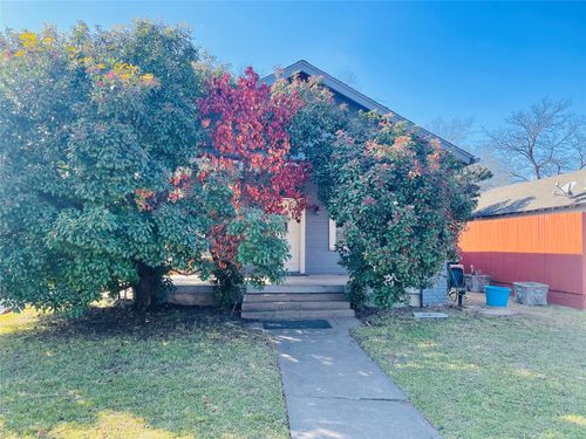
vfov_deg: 53.1
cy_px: 220
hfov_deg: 67.3
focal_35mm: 26
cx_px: 293
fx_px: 440
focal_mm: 4.2
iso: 32
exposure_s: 1/807
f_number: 1.6
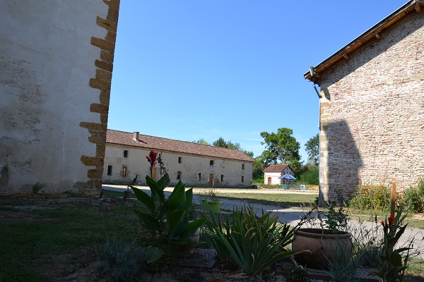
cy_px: 141
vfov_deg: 47.9
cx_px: 212
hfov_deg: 67.4
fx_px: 318
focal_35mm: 27
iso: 100
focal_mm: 18
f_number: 7.1
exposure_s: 1/200
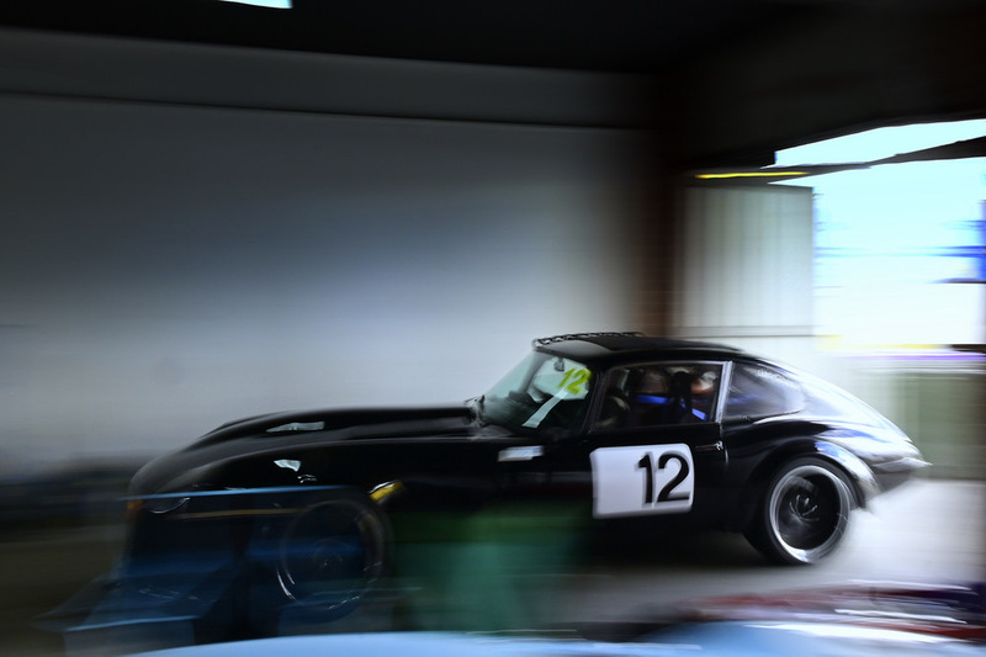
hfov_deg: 73.8
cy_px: 328
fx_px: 657
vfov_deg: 53.1
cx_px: 493
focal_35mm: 24
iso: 200
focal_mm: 16
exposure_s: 1/2.5
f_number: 22
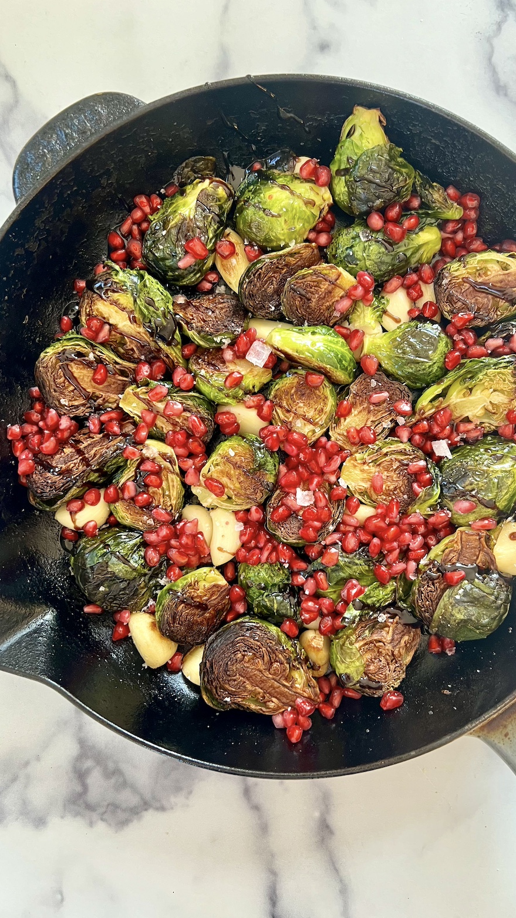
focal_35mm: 29
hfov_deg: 40.1
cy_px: 465
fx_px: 706
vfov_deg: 66.1
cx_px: 295
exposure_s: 1/95
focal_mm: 5.7
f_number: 1.5
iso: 125
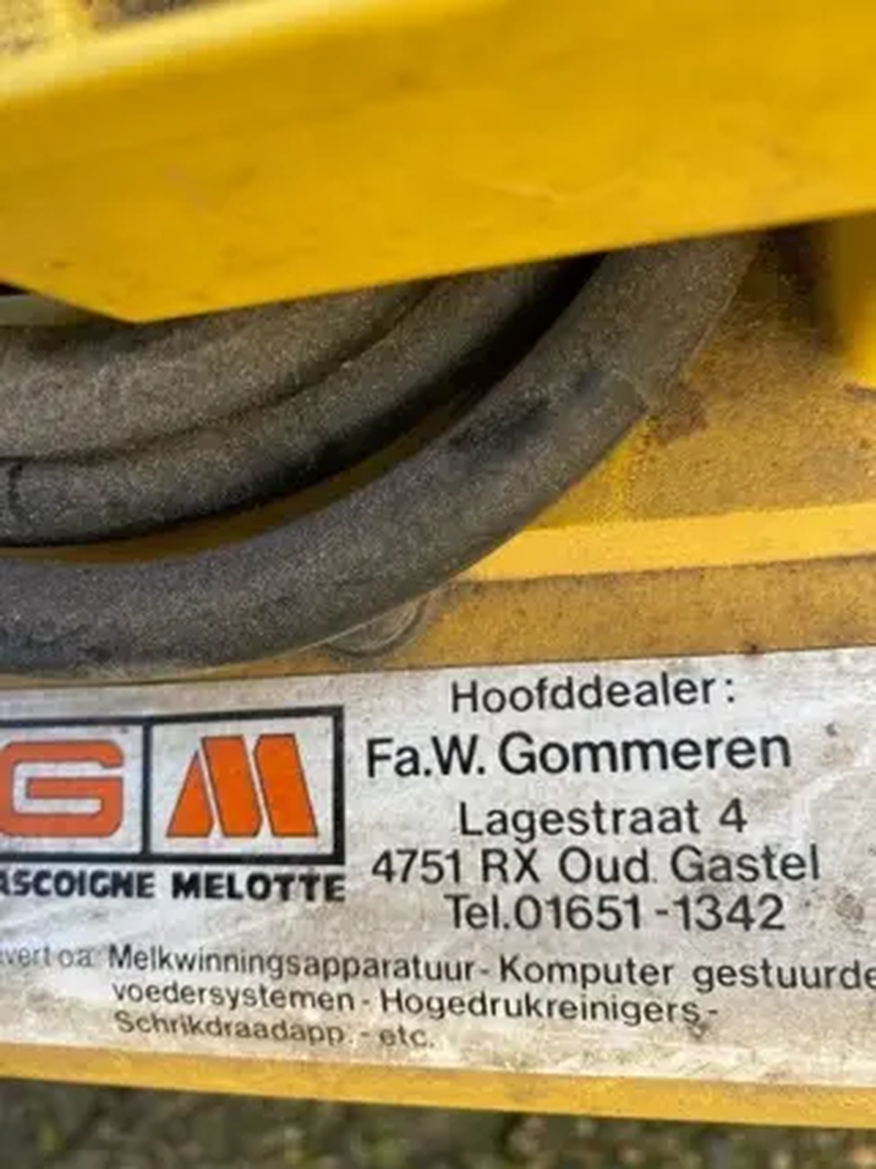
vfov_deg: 67.3
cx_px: 438
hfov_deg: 53.0
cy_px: 584
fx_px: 878
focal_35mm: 26
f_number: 1.8
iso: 32
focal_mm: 4.25
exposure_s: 1/122
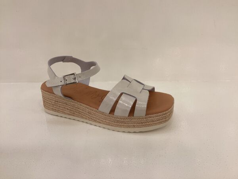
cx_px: 119
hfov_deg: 58.4
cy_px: 90
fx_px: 213
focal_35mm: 31
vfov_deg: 45.4
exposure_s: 1/100
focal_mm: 3.3
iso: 64
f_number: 2.4
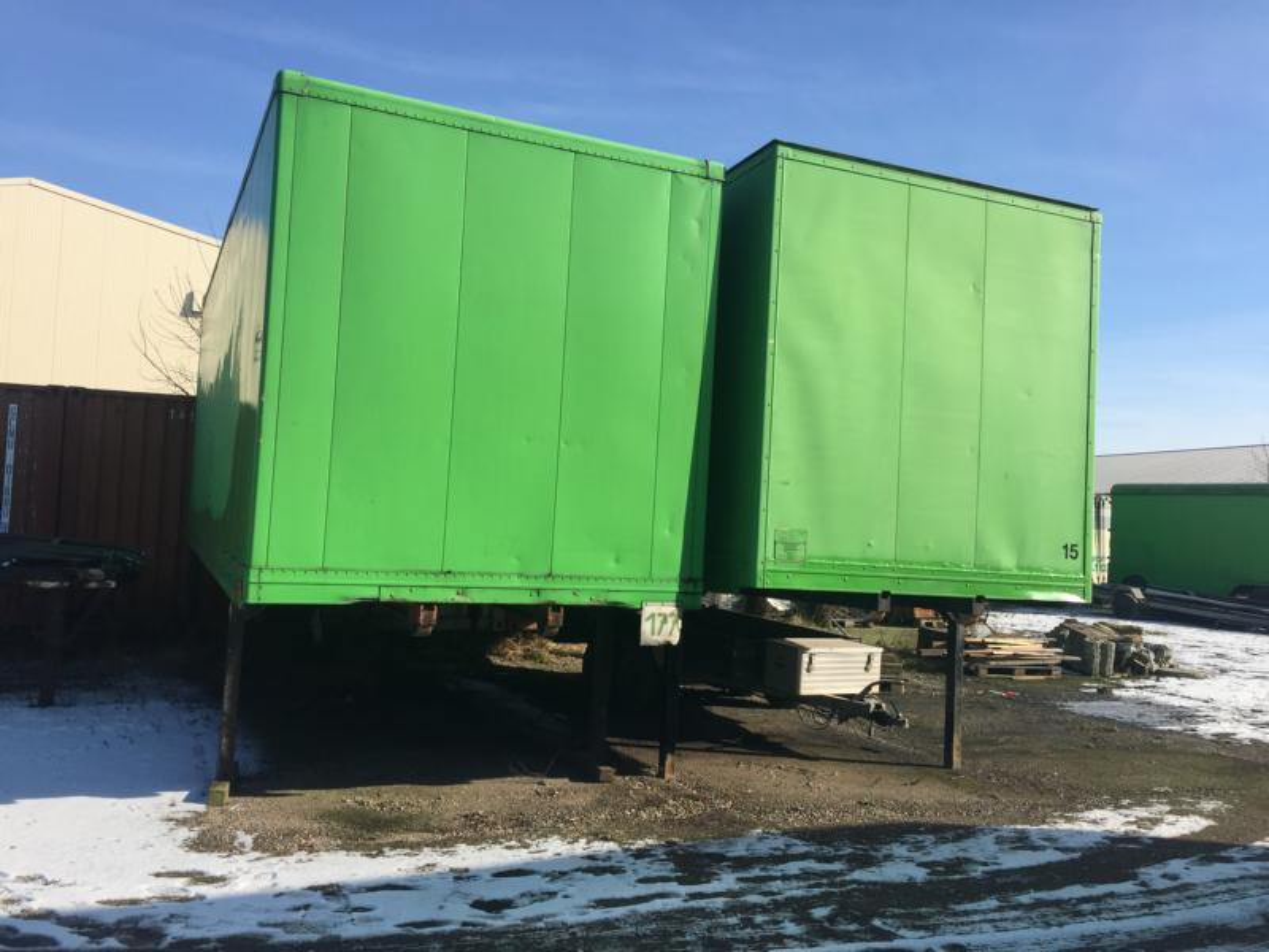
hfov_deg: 61.7
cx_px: 634
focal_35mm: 29
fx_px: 1063
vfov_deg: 48.2
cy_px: 476
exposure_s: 1/1883
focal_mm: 4.15
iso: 32
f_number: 2.2
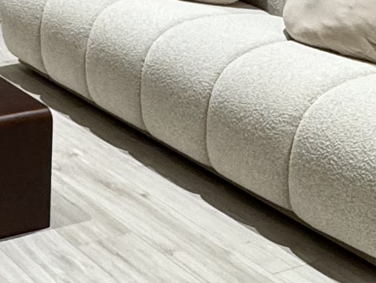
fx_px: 967
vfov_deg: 15.8
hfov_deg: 20.1
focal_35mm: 89
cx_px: -114
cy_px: -76
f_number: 2.2
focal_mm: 2.22
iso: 200
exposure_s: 1/100
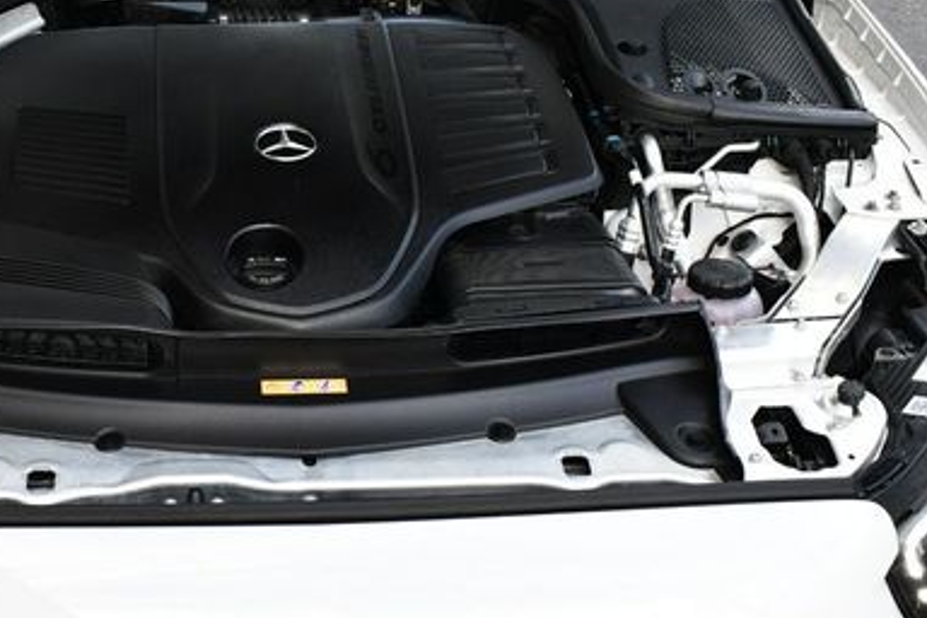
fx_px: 1545
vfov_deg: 22.6
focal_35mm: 60
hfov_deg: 33.0
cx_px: 273
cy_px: 343
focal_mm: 18
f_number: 5.6
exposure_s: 1/250
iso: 320
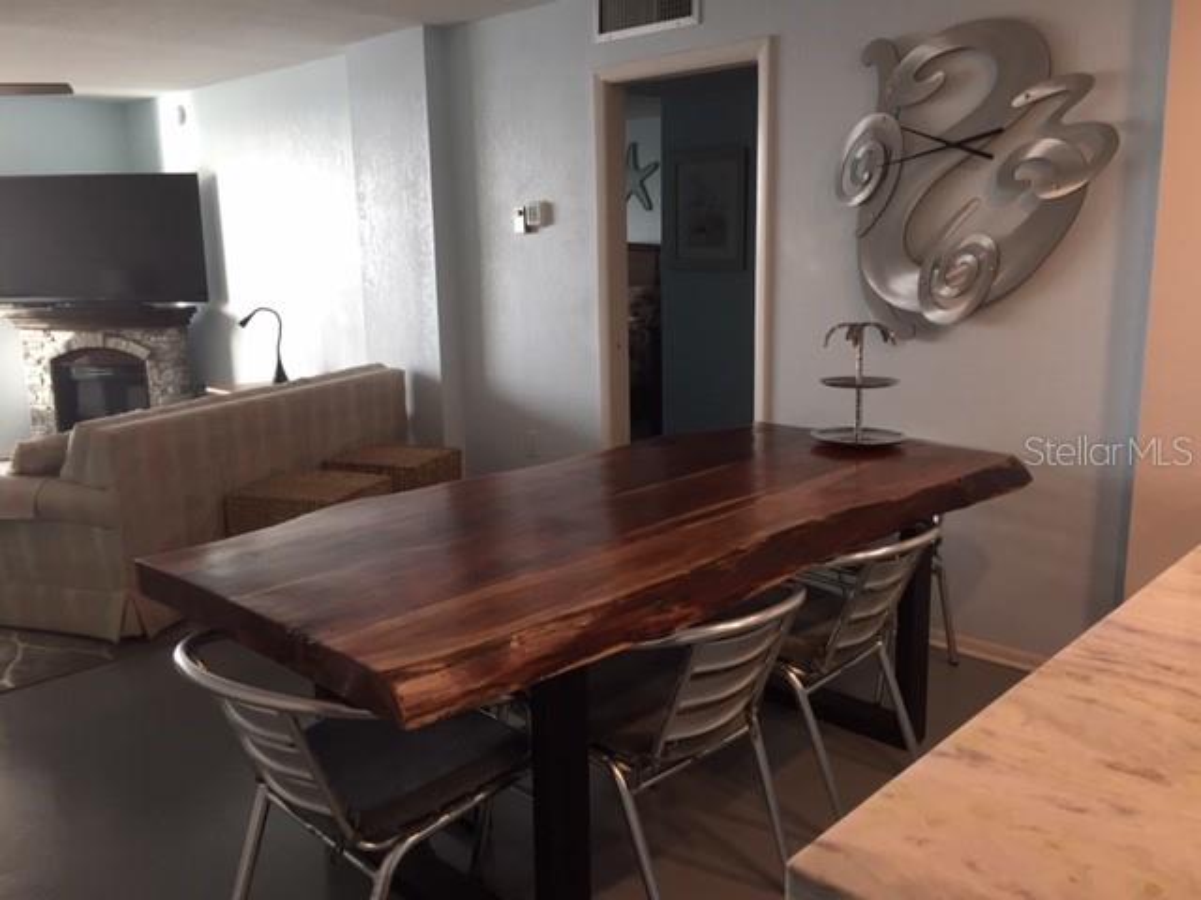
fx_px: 1006
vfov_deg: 48.2
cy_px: 450
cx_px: 600
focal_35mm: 29
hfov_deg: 61.7
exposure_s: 1/30
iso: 40
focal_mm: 4.15
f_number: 2.2
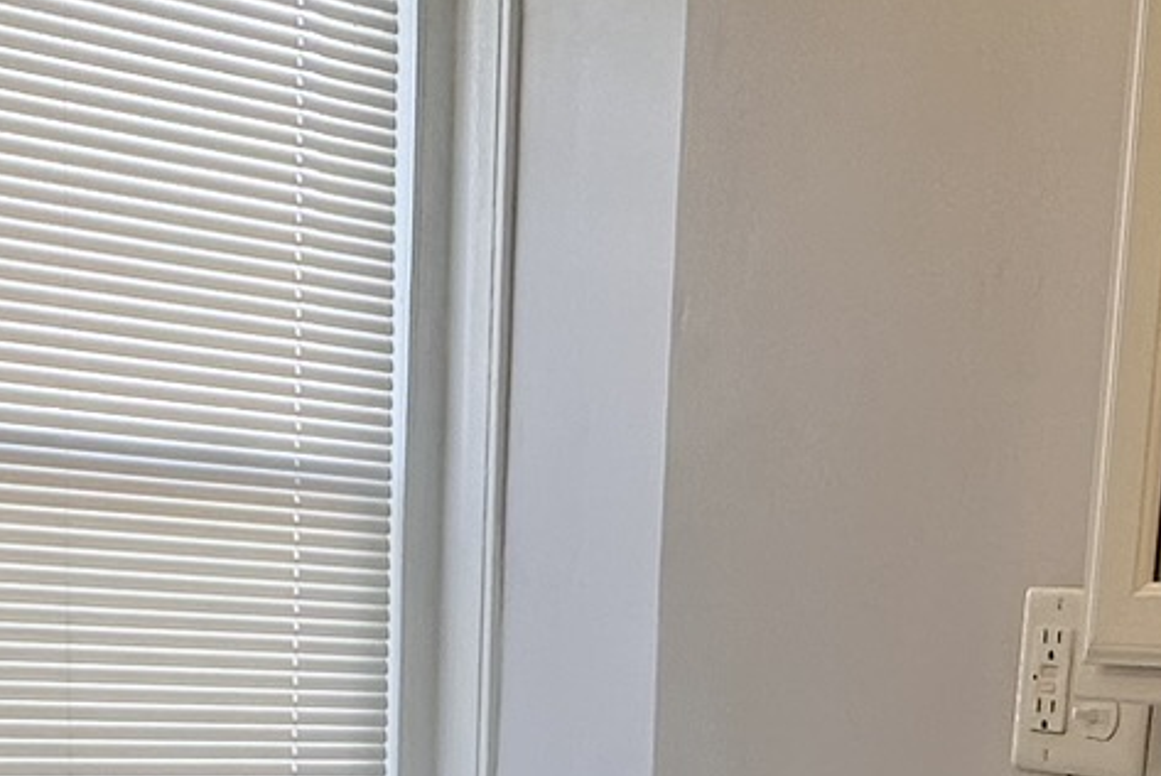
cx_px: 766
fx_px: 2033
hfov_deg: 31.6
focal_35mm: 63
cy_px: 1017
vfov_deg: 19.8
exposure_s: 1/120
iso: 80
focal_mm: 2.22
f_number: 2.2
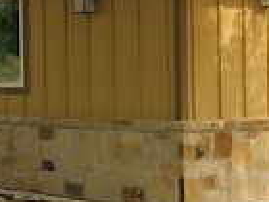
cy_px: 71
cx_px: -44
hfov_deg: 14.9
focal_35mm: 128
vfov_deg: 11.6
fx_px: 995
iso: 20
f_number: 1.8
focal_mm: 3.99
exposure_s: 1/997
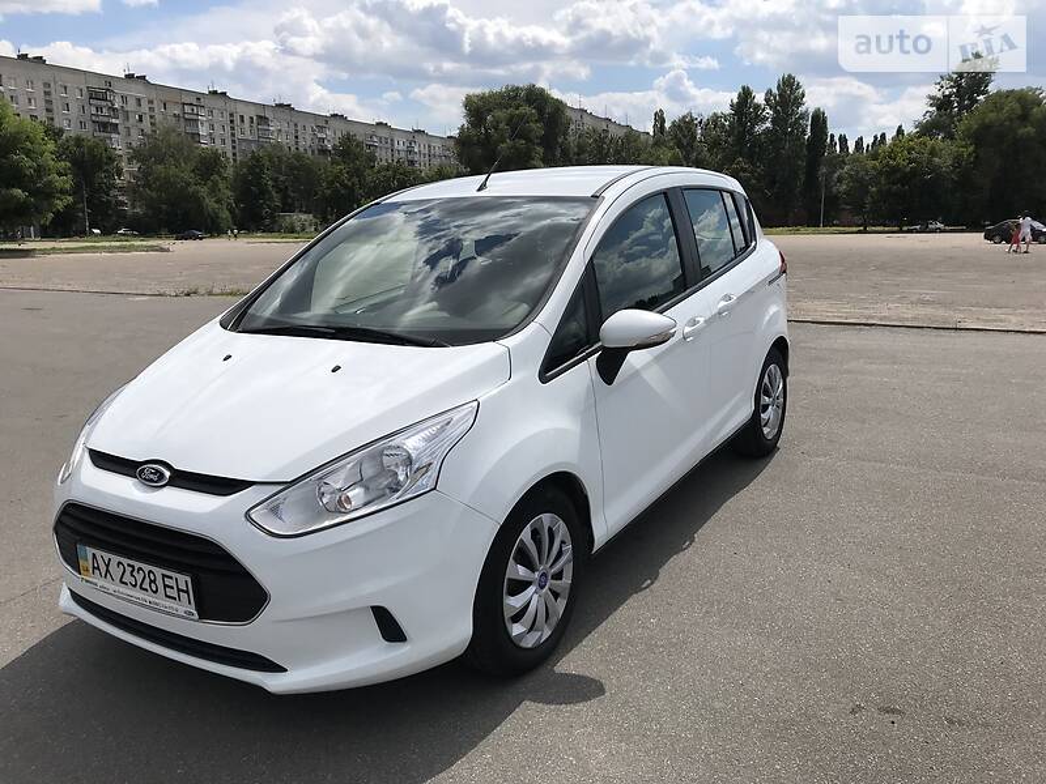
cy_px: 392
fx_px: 846
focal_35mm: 28
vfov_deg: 49.7
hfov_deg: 63.4
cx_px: 523
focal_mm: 4
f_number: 1.8
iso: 20
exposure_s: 1/4566
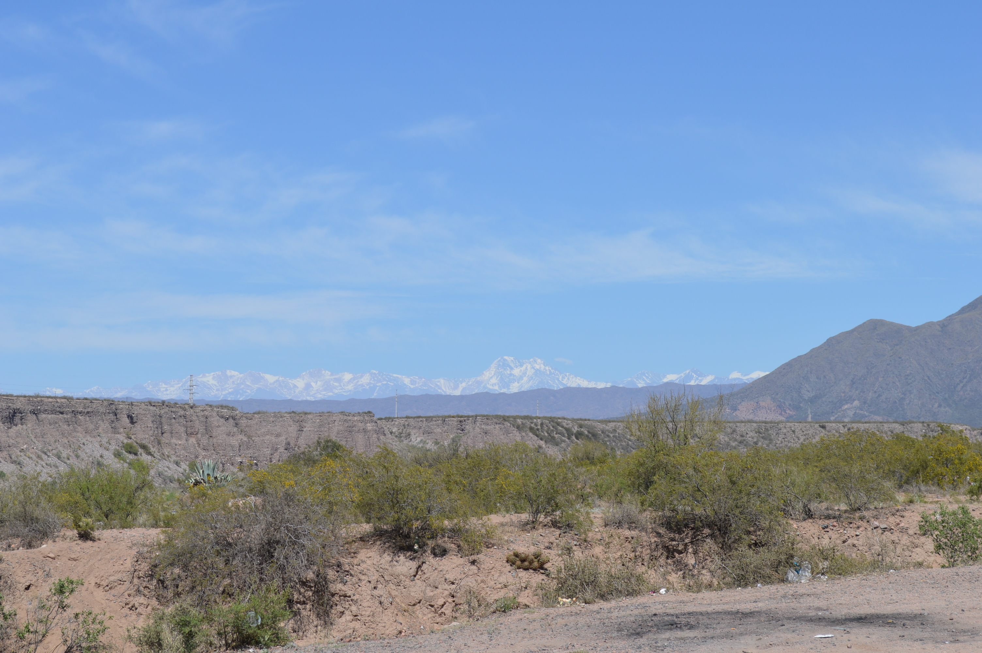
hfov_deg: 24.6
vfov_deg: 16.5
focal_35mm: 82
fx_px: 2248
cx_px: 491
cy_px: 326
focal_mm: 55
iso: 100
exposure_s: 1/320
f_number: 9
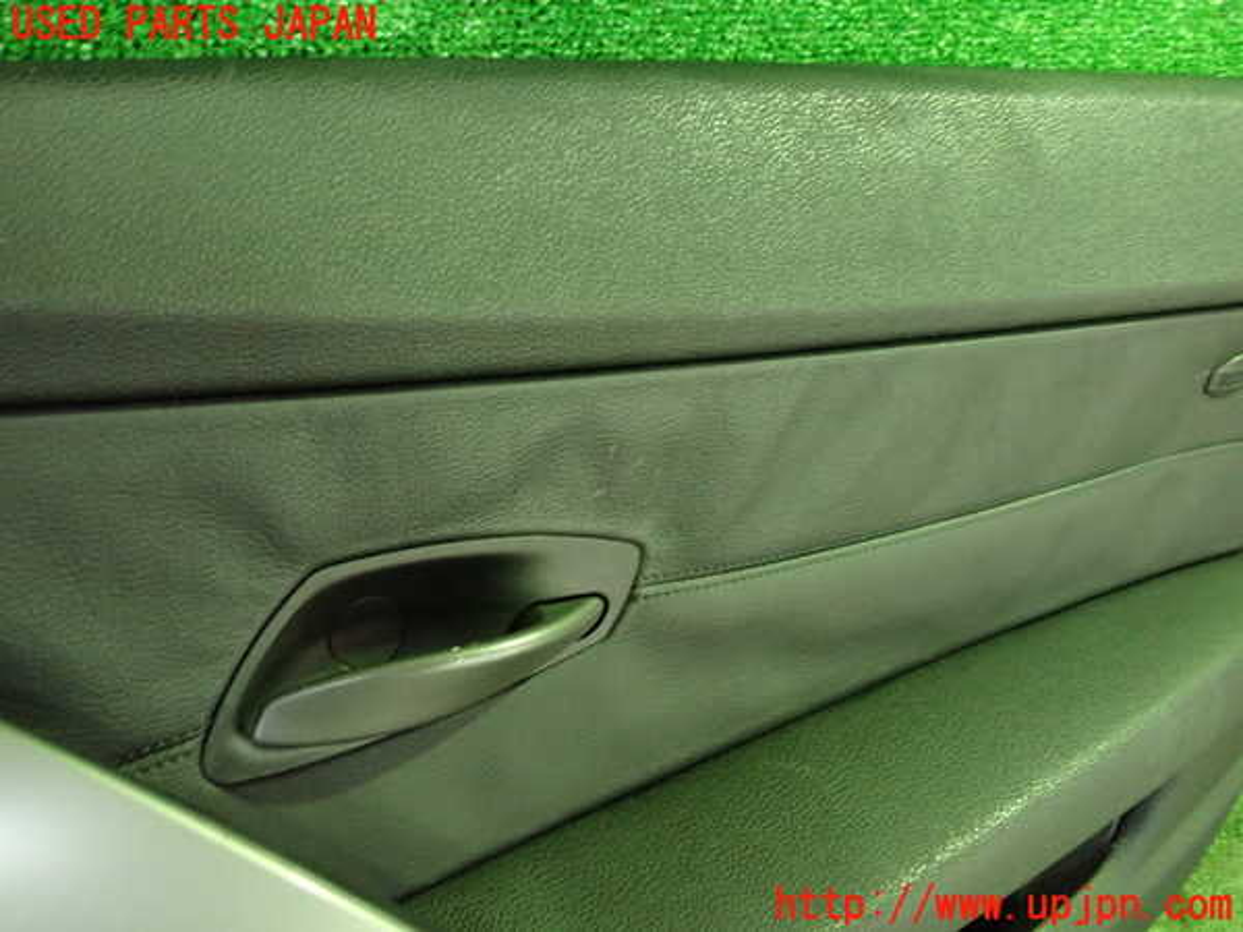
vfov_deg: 46.8
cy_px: 466
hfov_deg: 60.0
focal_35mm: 30
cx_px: 622
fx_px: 1077
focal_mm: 5.5
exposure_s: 1/30
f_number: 2.3
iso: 1000
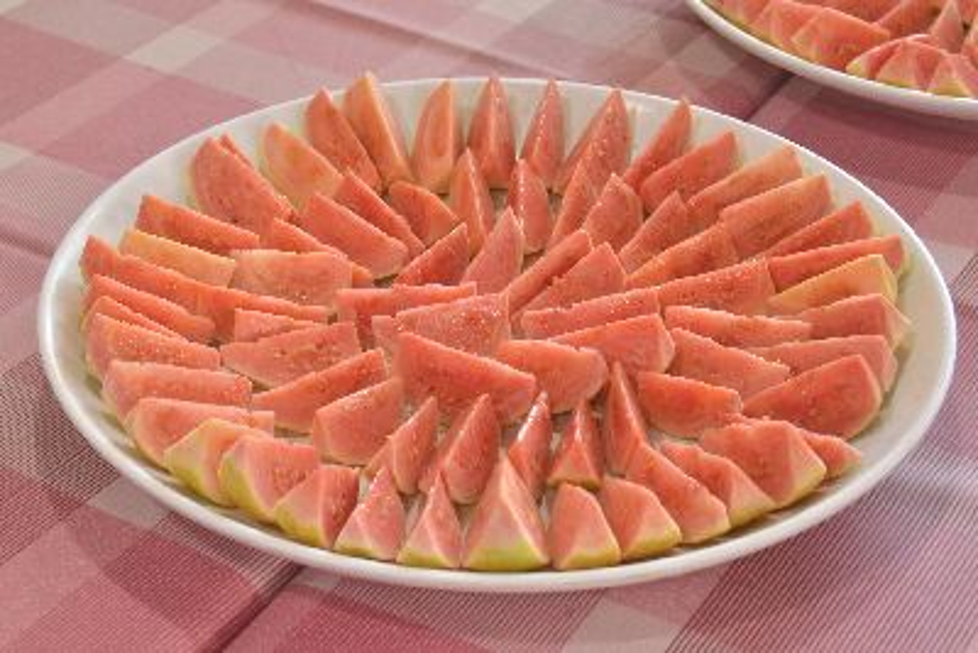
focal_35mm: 72
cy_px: 326
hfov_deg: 28.1
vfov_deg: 18.9
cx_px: 489
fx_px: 1957
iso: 800
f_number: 5.3
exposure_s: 1/80
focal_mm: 48
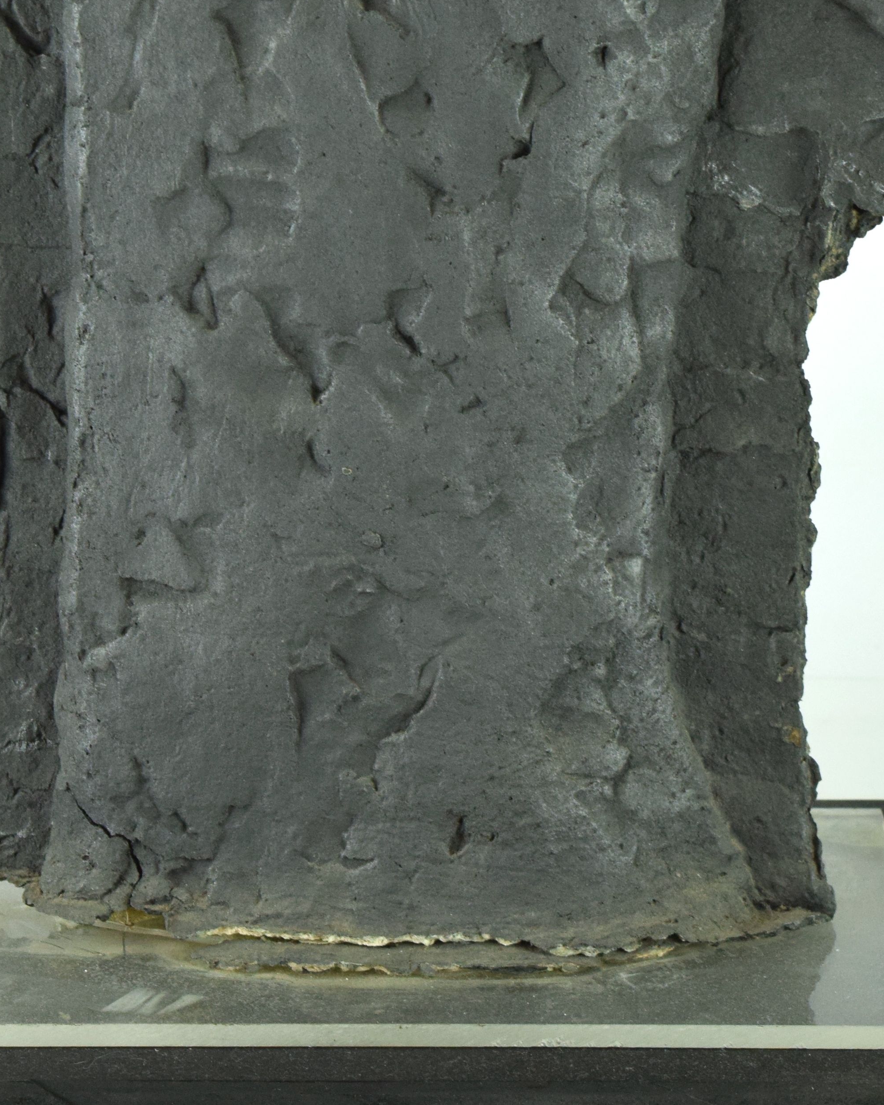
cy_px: 400
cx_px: 391
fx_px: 6087
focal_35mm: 186
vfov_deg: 10.4
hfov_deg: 8.3
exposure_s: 1/125
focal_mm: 55
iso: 800
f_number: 5.6
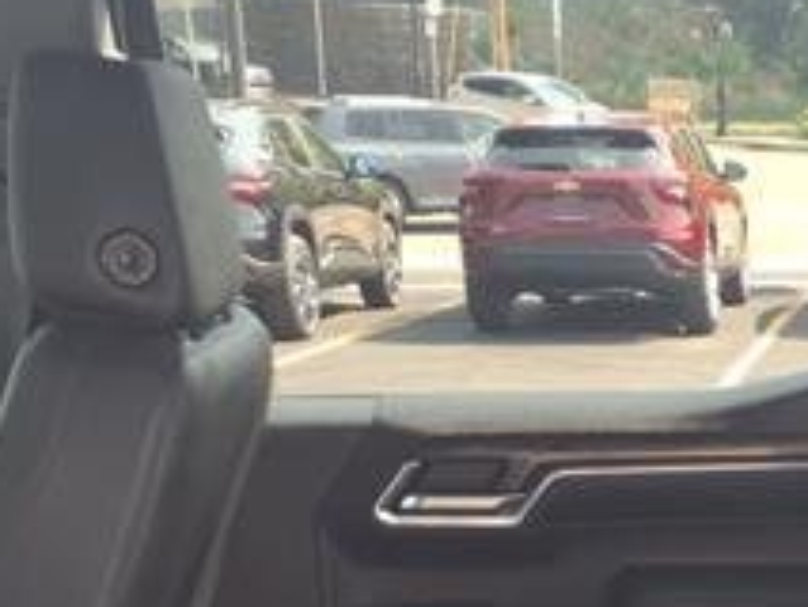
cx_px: 1009
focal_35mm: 81
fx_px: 1892
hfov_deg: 22.0
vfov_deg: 16.8
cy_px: 861
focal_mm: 3.58
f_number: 1.9
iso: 64
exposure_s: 1/120
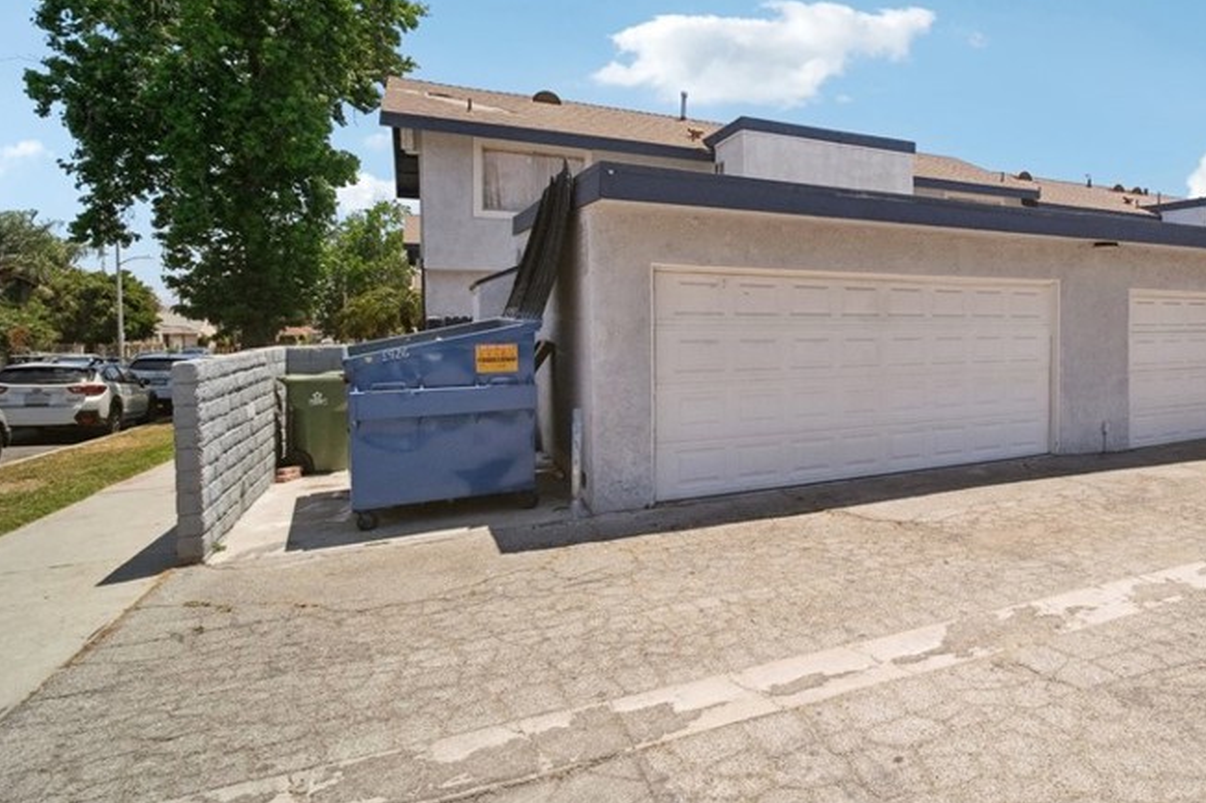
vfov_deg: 56.9
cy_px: 344
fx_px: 737
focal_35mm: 22
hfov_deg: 73.2
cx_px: 903
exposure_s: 1/1900
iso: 320
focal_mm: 9
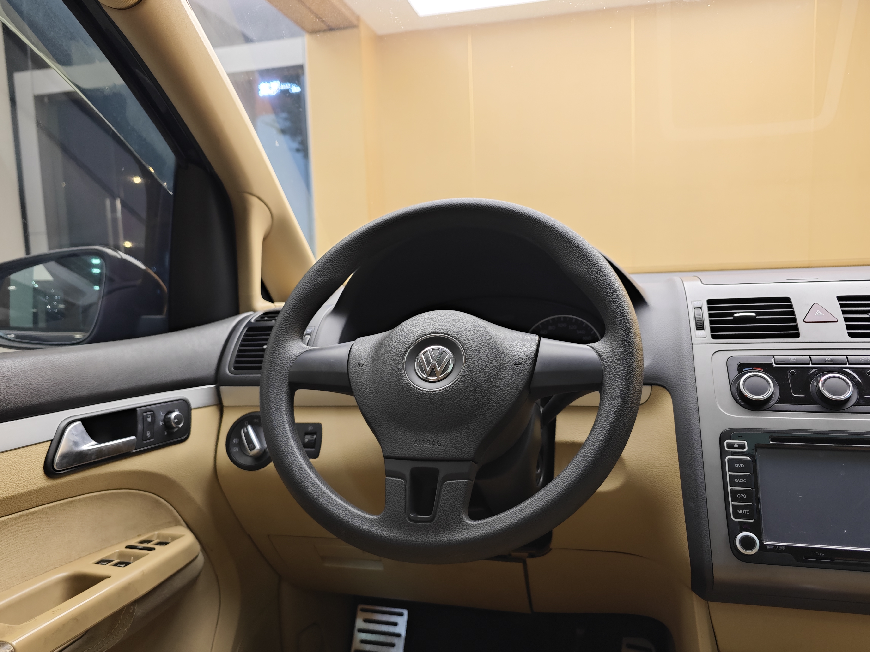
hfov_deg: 67.3
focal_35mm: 26
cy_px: 348
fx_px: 654
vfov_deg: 53.0
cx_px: 439
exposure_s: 1/25
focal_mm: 8.7
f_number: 1.9
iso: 640
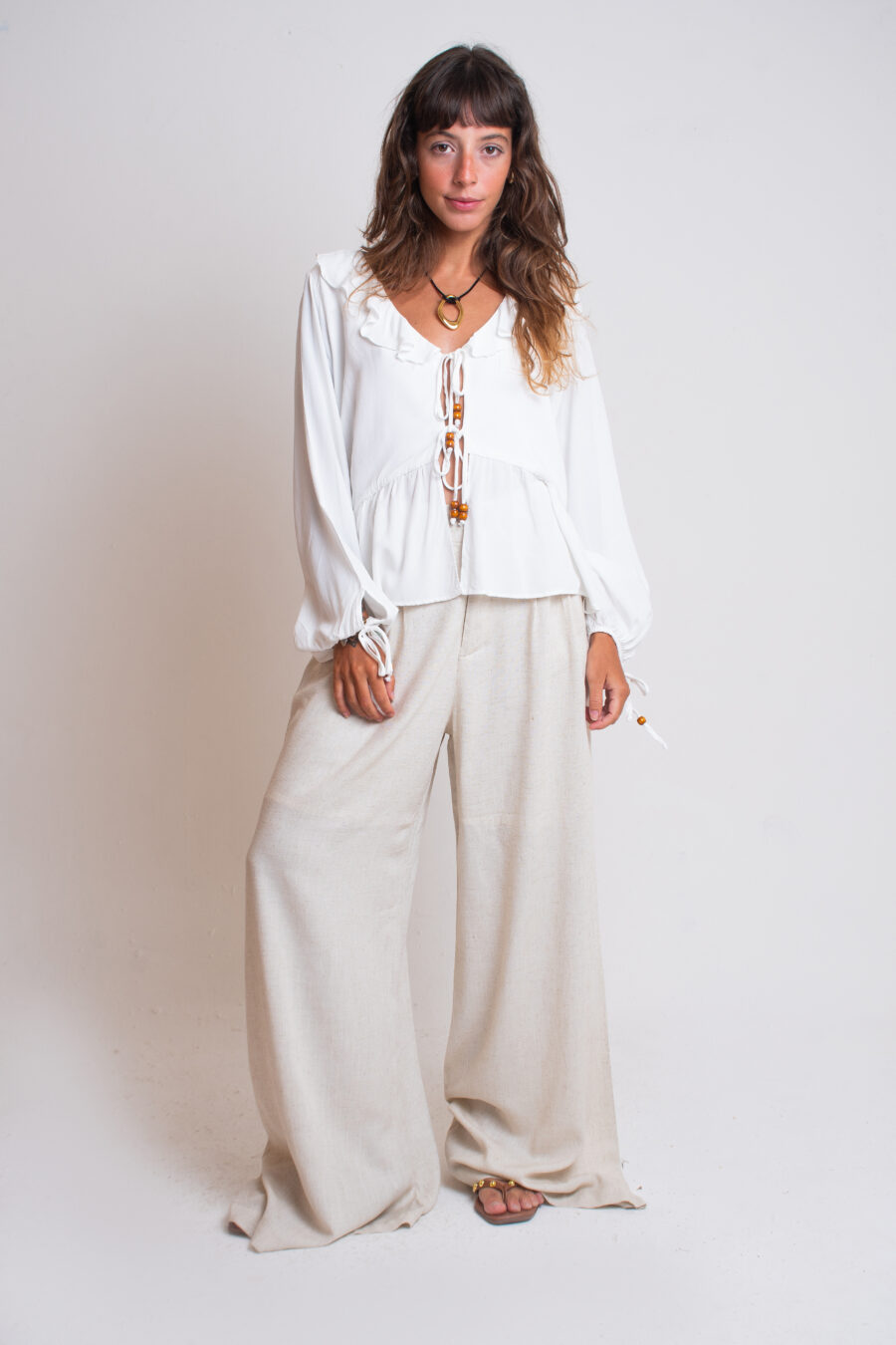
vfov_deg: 38.2
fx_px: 1941
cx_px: 448
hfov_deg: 26.0
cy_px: 672
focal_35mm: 52
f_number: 9
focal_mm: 35
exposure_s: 1/160
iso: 100
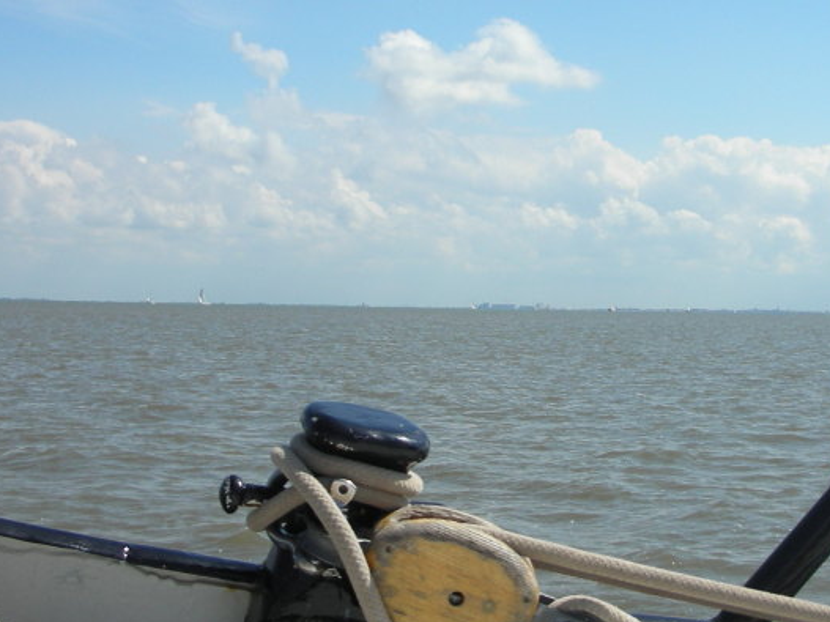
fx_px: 1630
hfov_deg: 28.5
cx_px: 495
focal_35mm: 68
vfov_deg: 21.4
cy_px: 164
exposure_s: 1/138
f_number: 8.5
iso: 50
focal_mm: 5.8
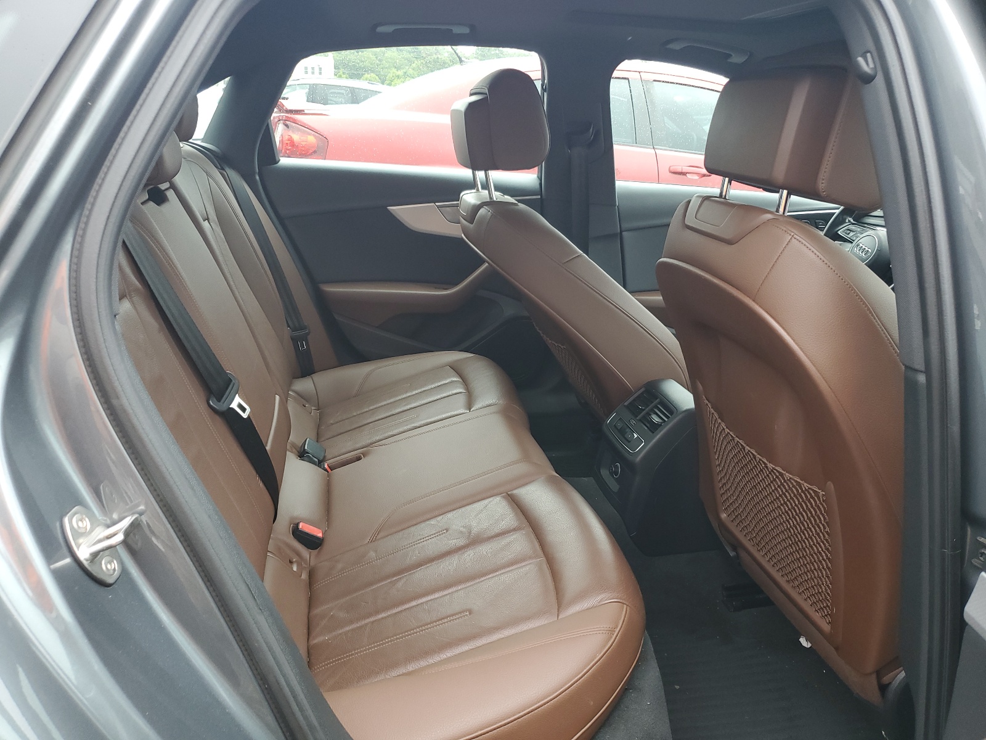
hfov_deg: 67.3
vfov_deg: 53.1
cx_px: 493
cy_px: 370
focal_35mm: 26
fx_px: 741
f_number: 1.5
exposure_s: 1/120
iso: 61
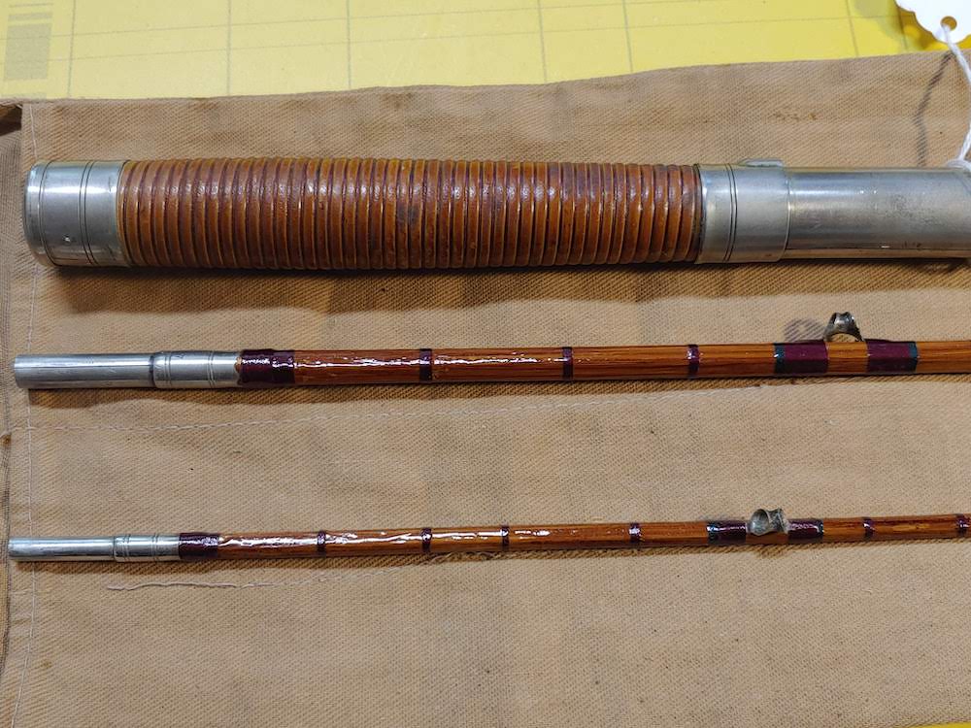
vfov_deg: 38.7
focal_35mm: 37
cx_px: 486
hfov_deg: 50.1
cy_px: 364
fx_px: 1038
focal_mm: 4.23
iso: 150
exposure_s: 1/60
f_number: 1.5
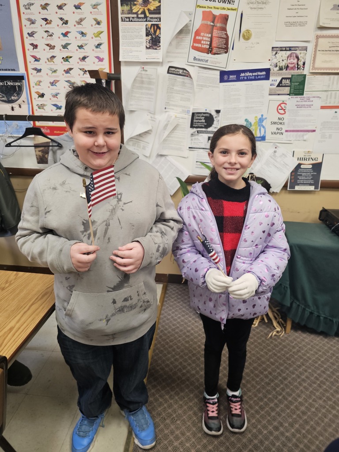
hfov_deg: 58.9
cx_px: 170
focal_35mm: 23
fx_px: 300
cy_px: 226
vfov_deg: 73.9
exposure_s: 1/120
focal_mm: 6.3
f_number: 1.7
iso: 250
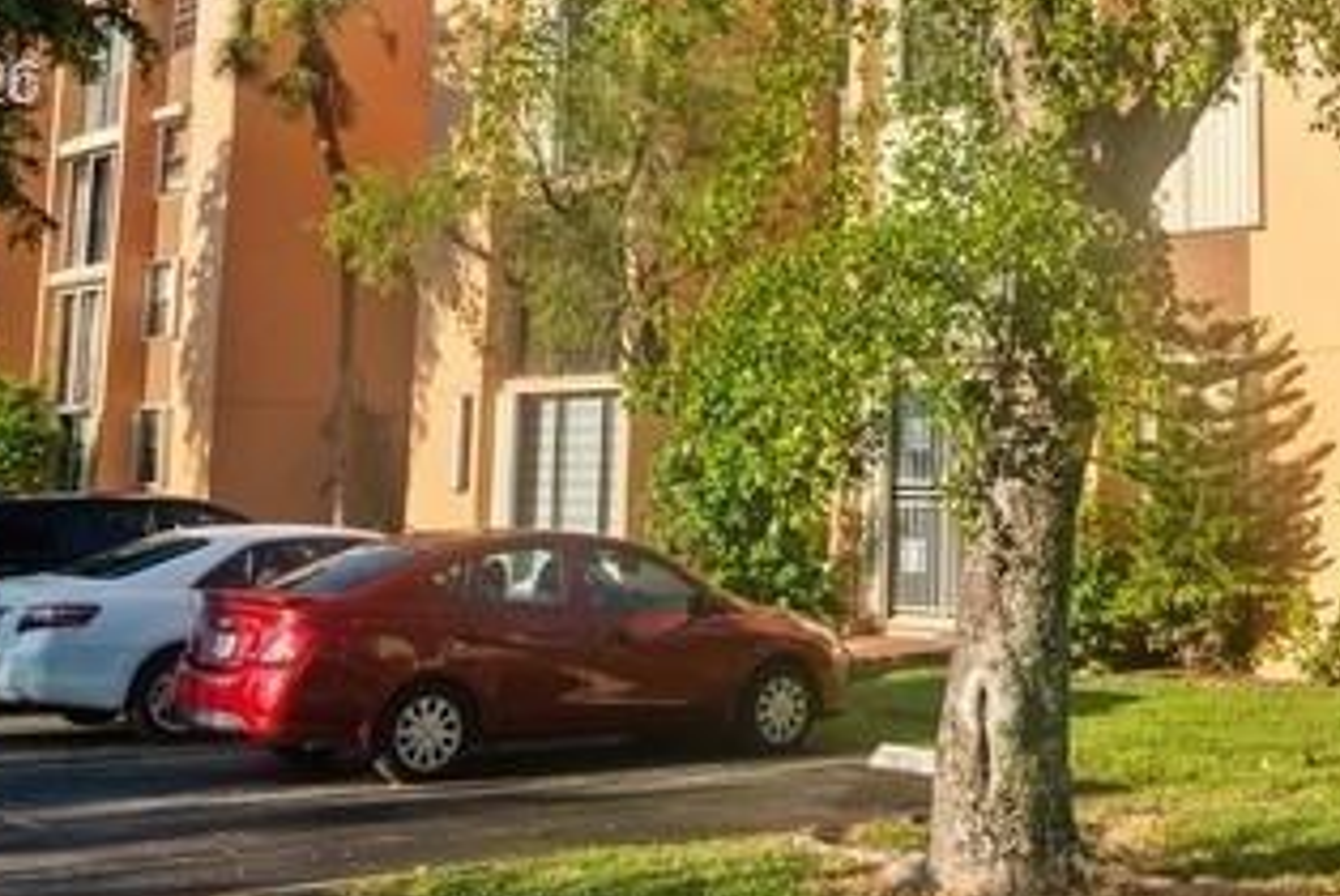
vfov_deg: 21.2
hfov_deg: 30.6
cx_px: 1171
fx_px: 2347
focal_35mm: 63
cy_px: 90
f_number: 8
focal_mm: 22
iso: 200
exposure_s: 1/500
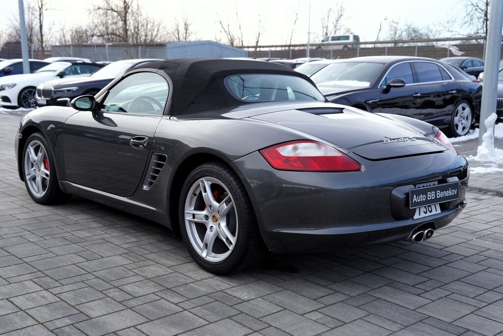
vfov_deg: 31.2
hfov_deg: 45.4
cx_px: 252
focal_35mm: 43
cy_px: 168
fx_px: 601
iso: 100
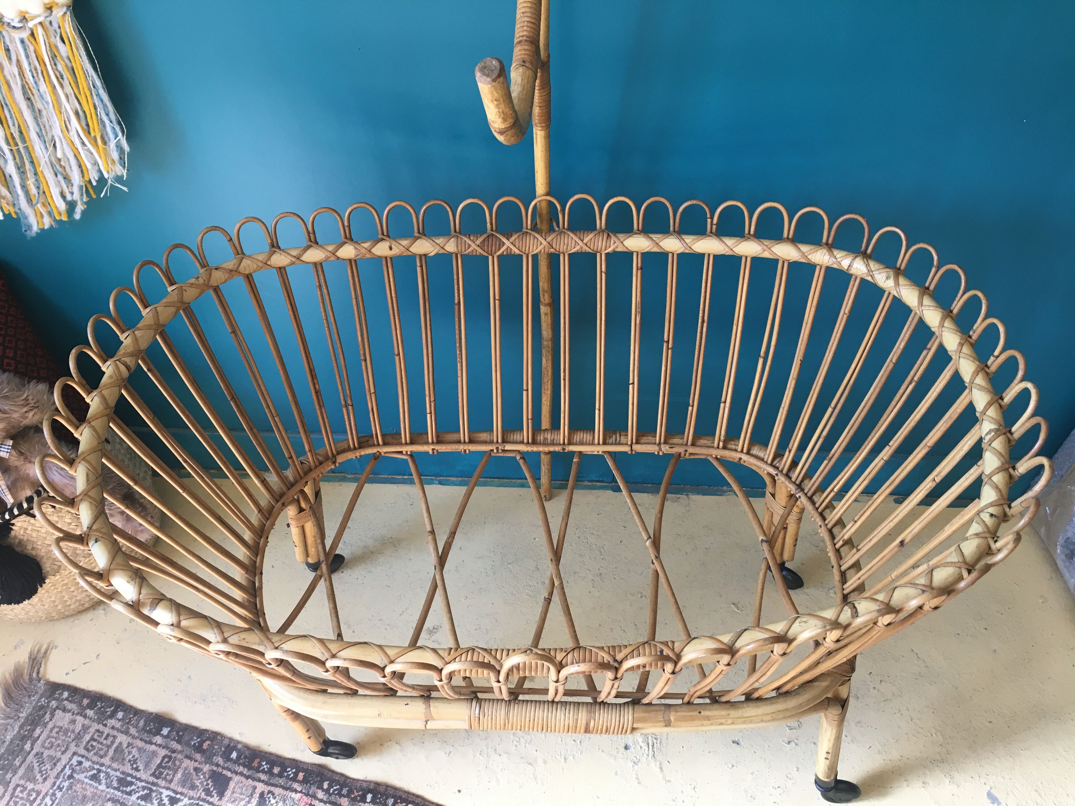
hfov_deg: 61.7
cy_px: 403
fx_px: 901
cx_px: 538
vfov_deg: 48.2
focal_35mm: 29
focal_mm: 4.15
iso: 40
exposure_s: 1/33
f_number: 2.2
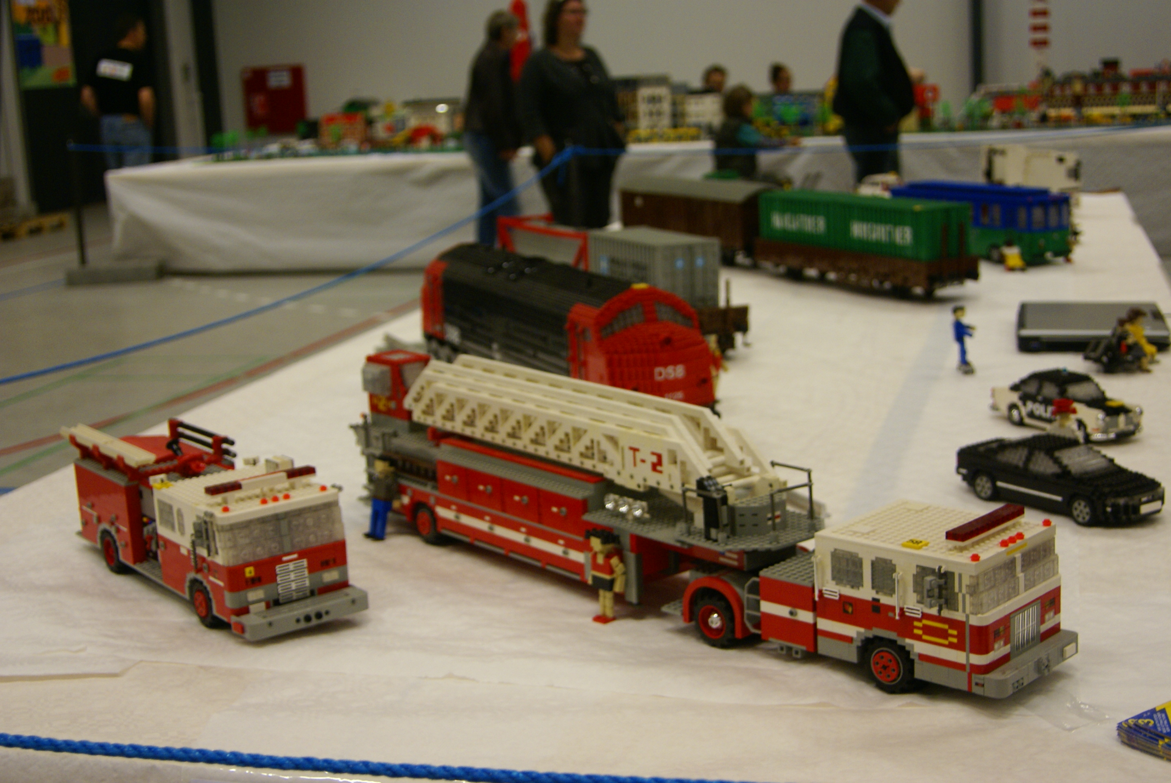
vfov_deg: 29.9
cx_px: 586
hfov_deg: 43.6
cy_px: 392
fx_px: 1465
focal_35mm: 45
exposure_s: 1/30
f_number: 4
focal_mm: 30
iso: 400
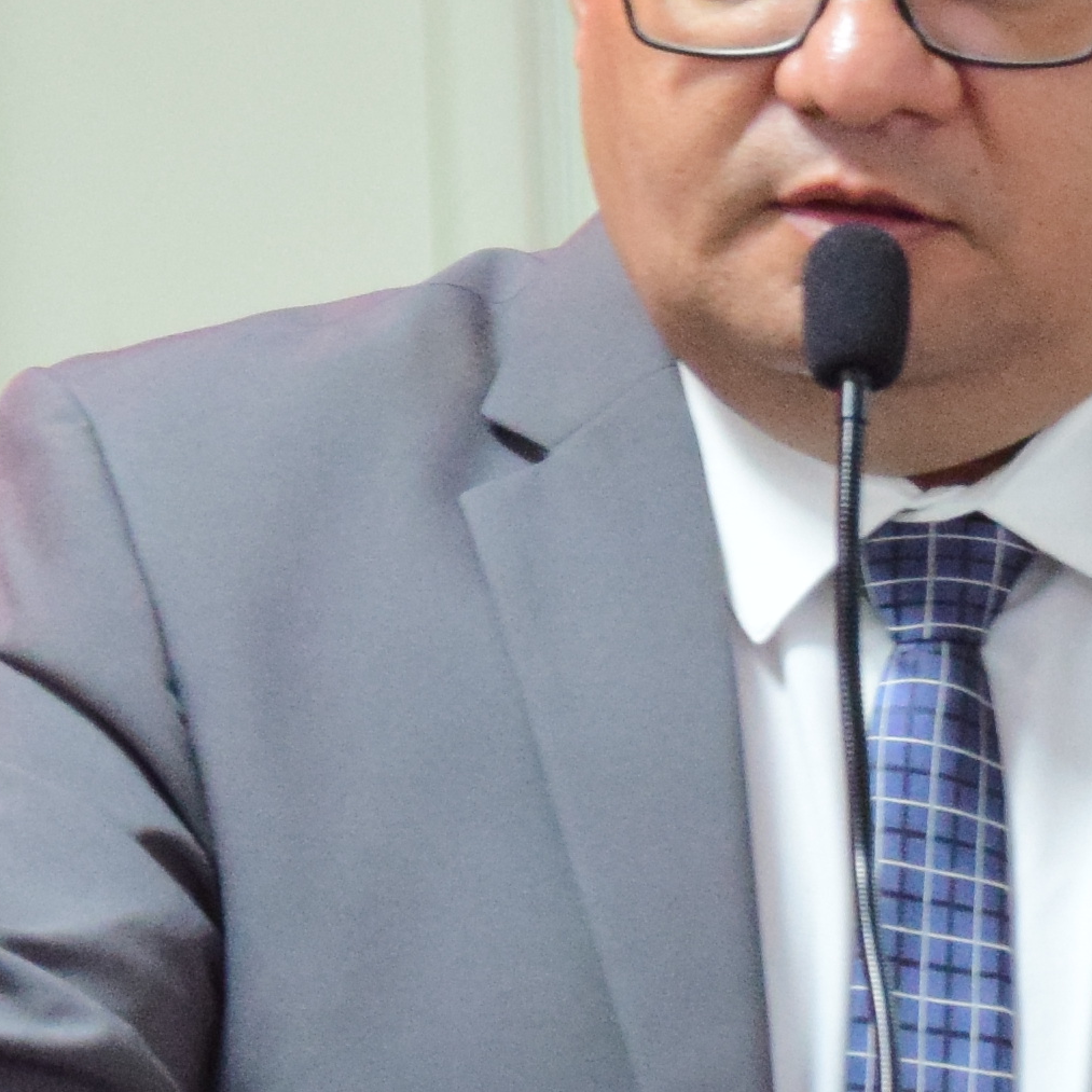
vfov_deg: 1.9
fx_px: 33674
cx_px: -154
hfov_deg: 1.9
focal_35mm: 944
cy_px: 430
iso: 1600
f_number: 7.1
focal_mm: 125
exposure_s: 1/50
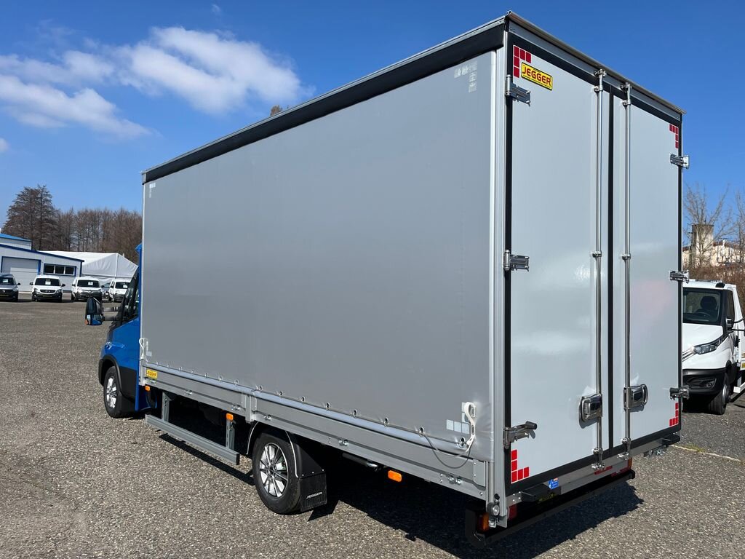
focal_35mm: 26
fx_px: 560
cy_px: 280
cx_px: 372
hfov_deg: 67.3
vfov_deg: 53.1
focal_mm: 5.1
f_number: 1.6
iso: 50
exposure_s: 1/4484
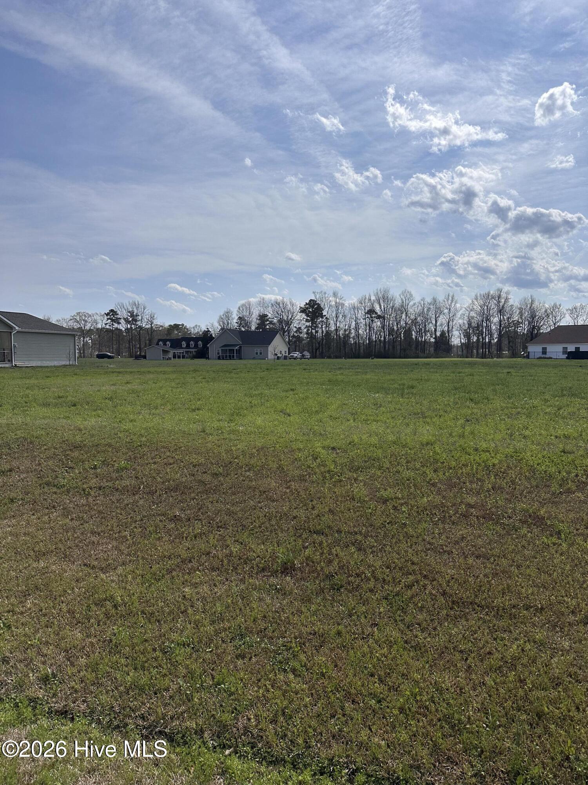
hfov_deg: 56.8
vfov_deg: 71.6
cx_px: 294
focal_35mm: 24
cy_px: 392
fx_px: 544
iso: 80
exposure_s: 1/13699
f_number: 1.78
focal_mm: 6.86
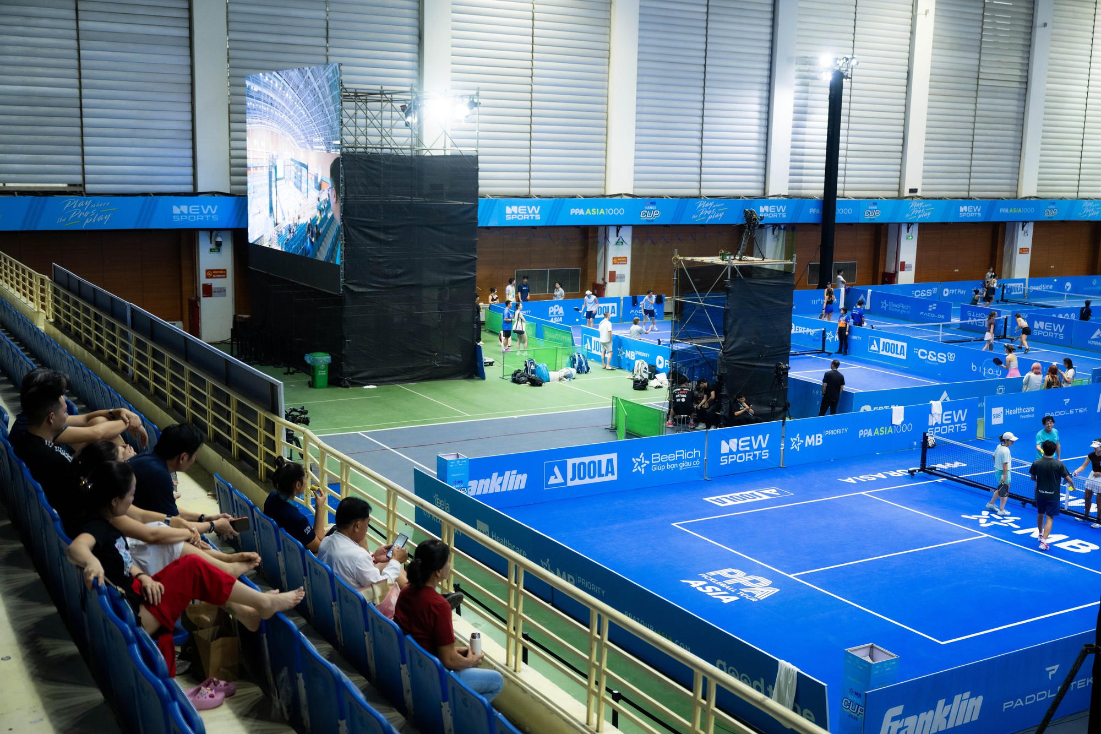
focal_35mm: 39
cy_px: 367
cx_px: 550
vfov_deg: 34.2
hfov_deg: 49.6
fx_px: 1193
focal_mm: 39
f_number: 3.2
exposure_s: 1/200
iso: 1250
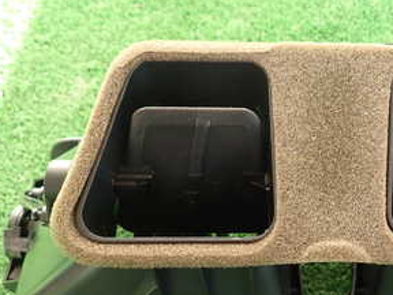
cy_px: 194
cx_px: 325
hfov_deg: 35.4
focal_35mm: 52
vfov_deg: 27.9
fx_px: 590
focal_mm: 4.5
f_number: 2
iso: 100
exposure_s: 1/60
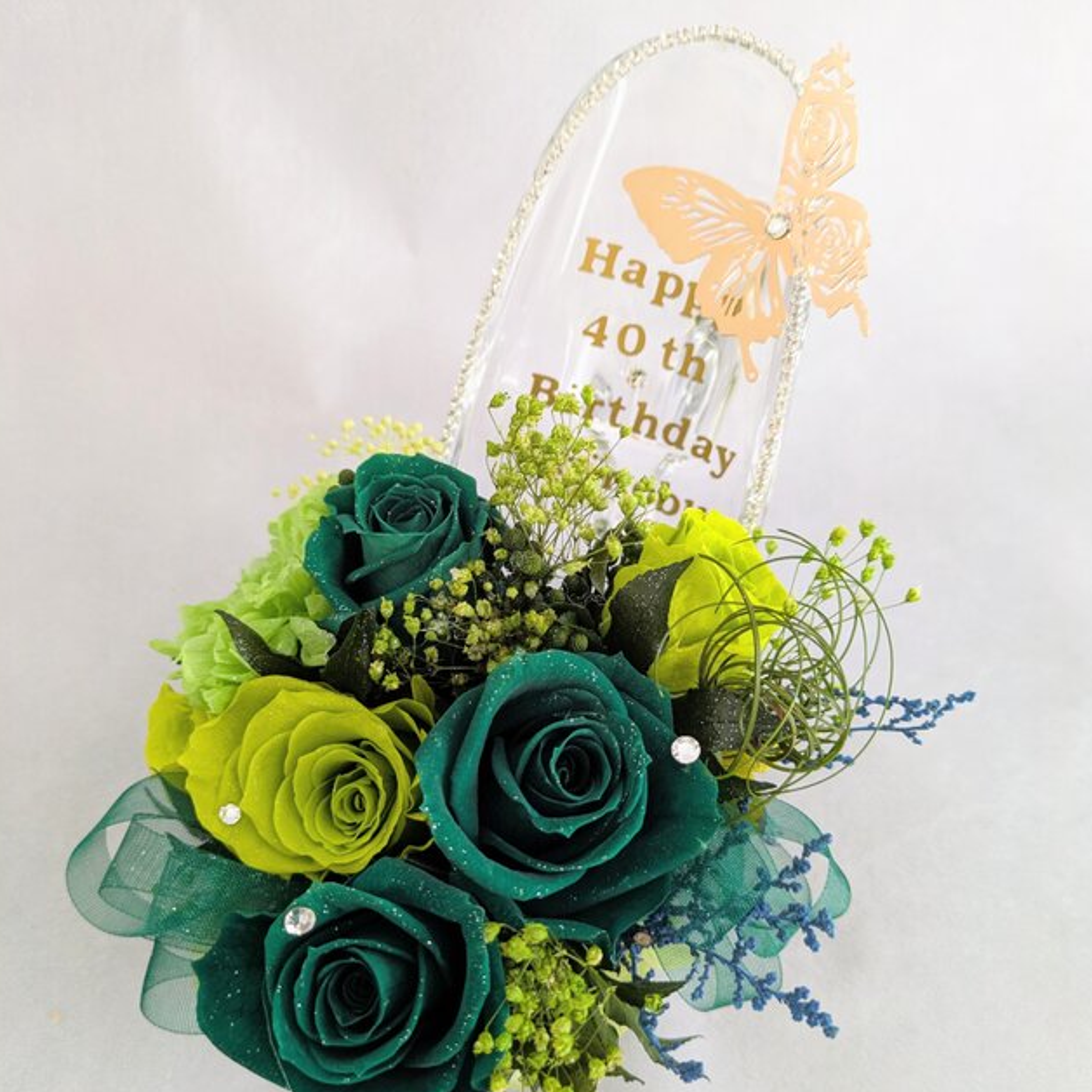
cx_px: 548
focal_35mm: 30
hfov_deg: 54.0
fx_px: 1071
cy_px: 654
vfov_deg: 53.7
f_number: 1.89
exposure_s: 1/40
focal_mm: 5.43
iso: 314
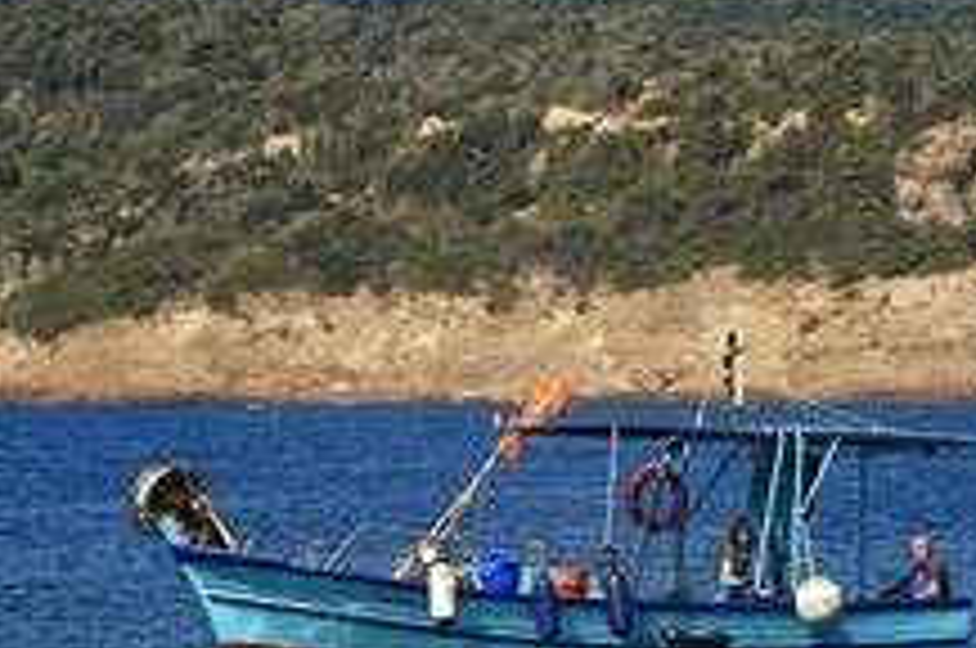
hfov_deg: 5.3
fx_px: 10503
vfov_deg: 3.5
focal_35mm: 388
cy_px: 274
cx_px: 546
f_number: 8
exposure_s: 1/640
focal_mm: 200
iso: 200
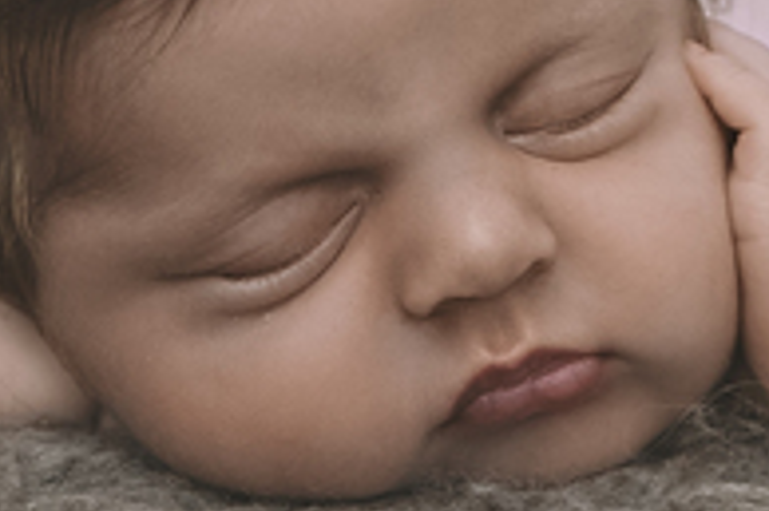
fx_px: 4610
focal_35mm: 216
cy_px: 741
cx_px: 575
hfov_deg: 9.5
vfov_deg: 6.3
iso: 200
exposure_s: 1/250
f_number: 2.5
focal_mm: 35
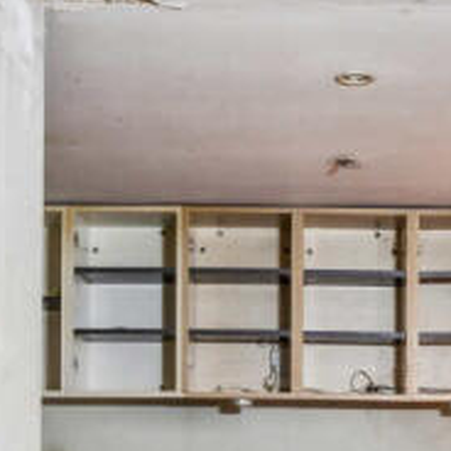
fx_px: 1047
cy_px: 398
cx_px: 299
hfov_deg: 24.2
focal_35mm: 71
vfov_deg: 23.7
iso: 1000
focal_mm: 10
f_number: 8
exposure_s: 1/2.5
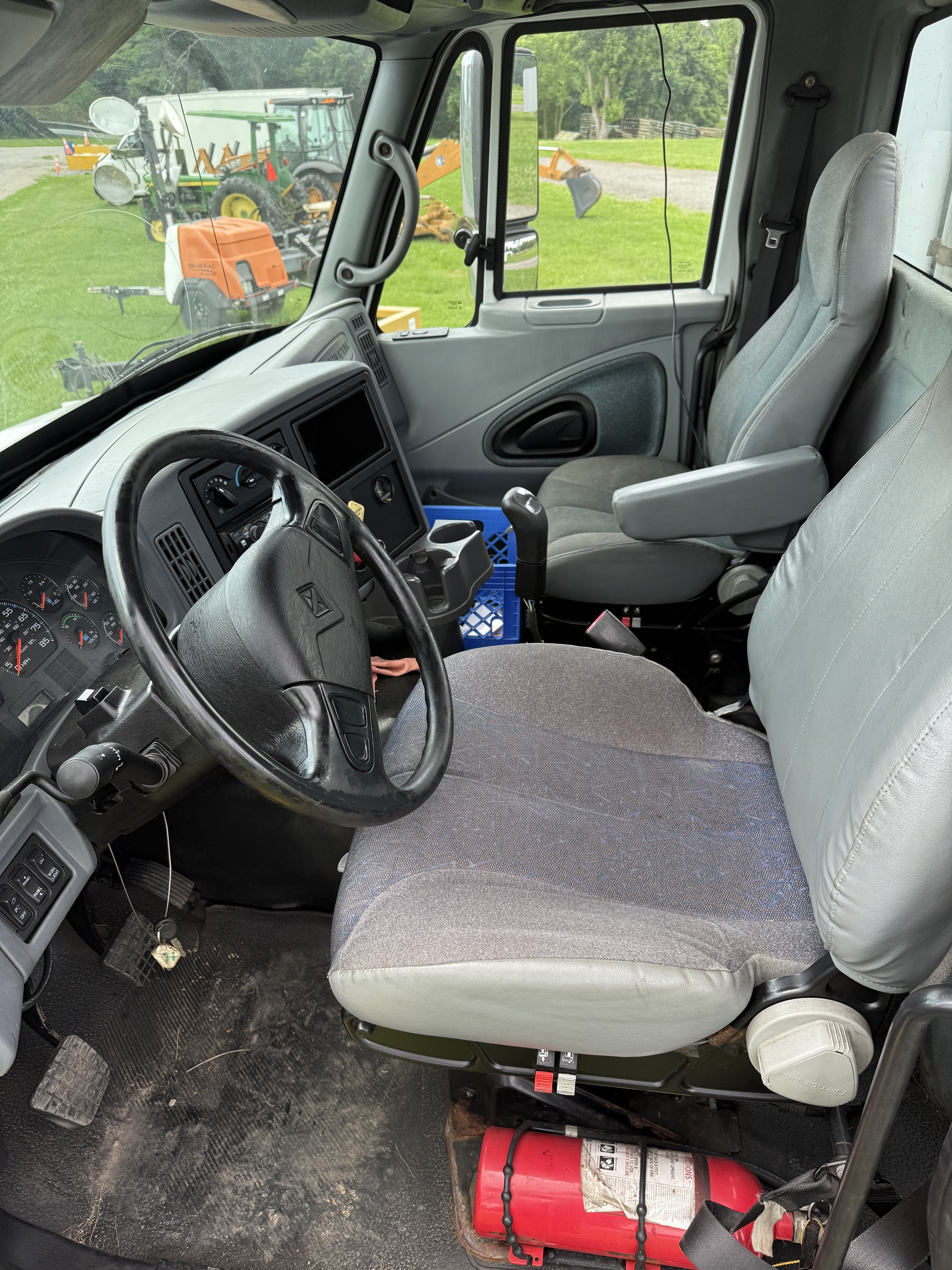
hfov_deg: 56.8
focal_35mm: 24
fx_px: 880
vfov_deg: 71.6
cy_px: 635
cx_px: 476
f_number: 1.78
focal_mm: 6.76
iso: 80
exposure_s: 1/314
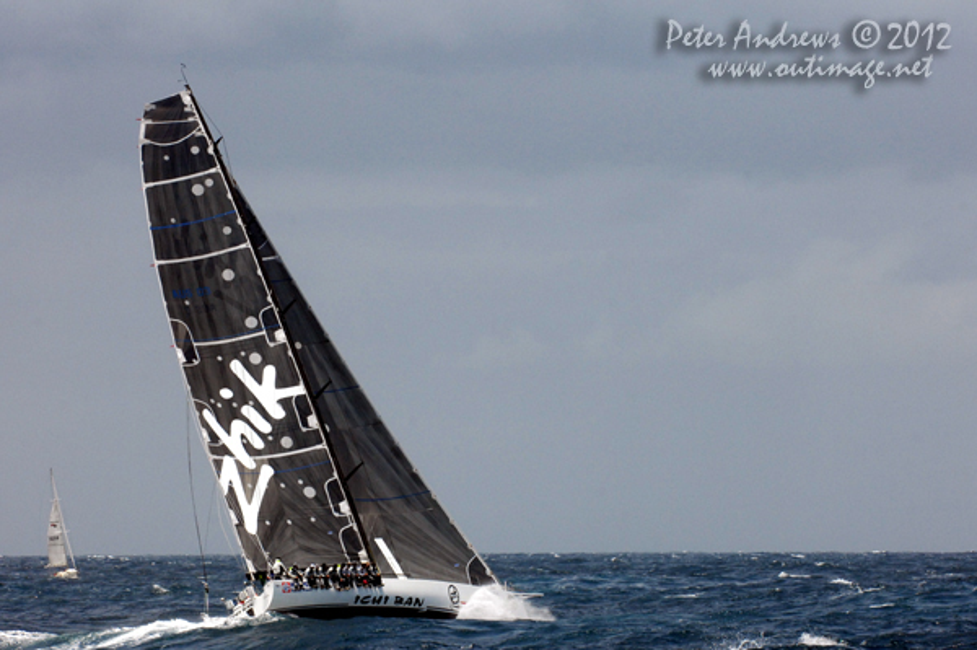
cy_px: 325
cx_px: 488
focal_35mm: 210
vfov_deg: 6.5
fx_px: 5694
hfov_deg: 9.8
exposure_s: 1/1000
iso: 400
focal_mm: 140
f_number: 8
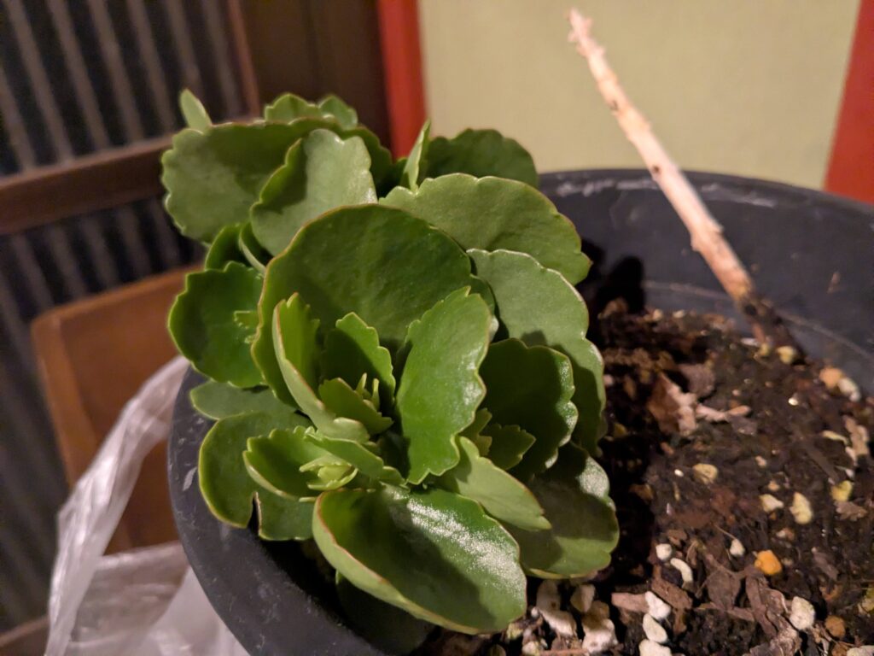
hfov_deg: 65.3
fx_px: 682
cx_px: 437
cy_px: 328
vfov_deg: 51.4
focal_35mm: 27
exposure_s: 1/40
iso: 1283
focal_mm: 4.38
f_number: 1.73
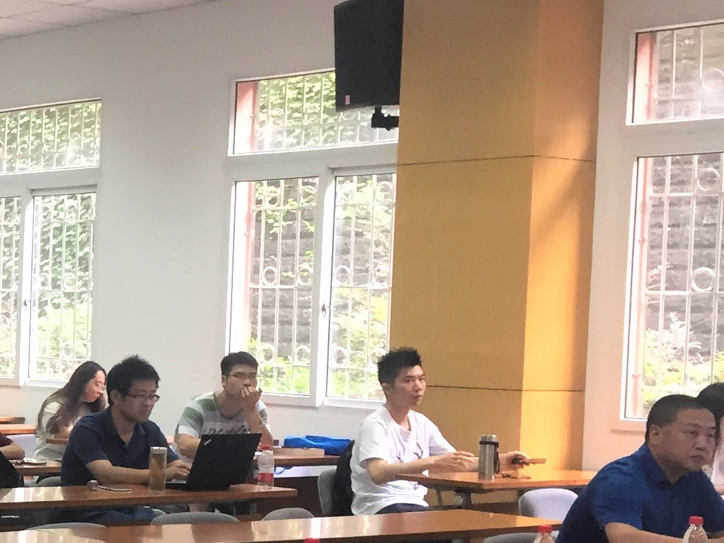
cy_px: 393
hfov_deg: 19.7
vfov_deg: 16.9
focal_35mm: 87
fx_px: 1820
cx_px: -343
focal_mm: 4.15
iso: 80
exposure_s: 1/33
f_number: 2.2
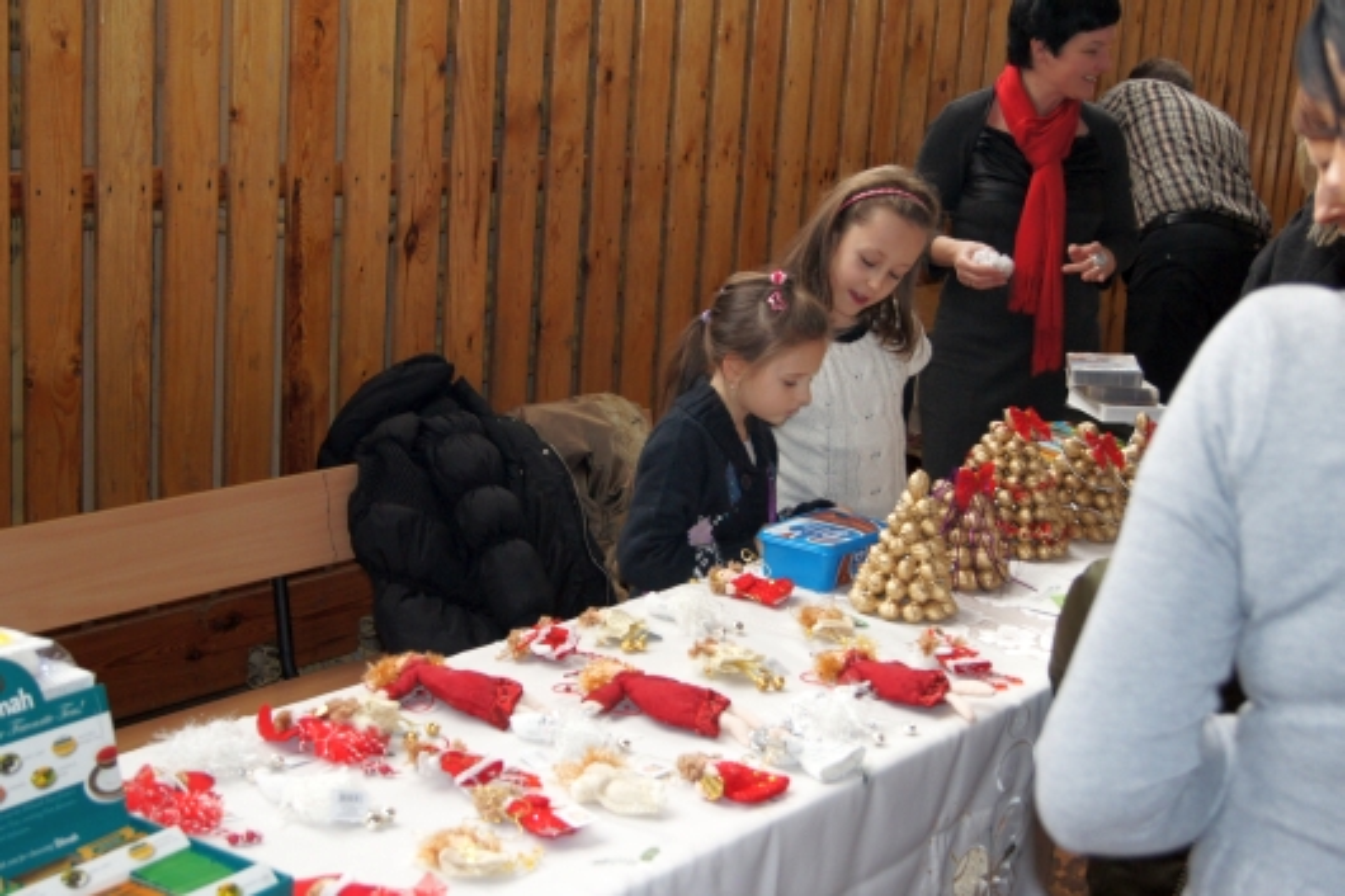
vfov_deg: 25.7
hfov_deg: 37.9
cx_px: 672
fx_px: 1961
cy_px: 448
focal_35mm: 52
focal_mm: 35
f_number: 5
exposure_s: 1/60
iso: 800
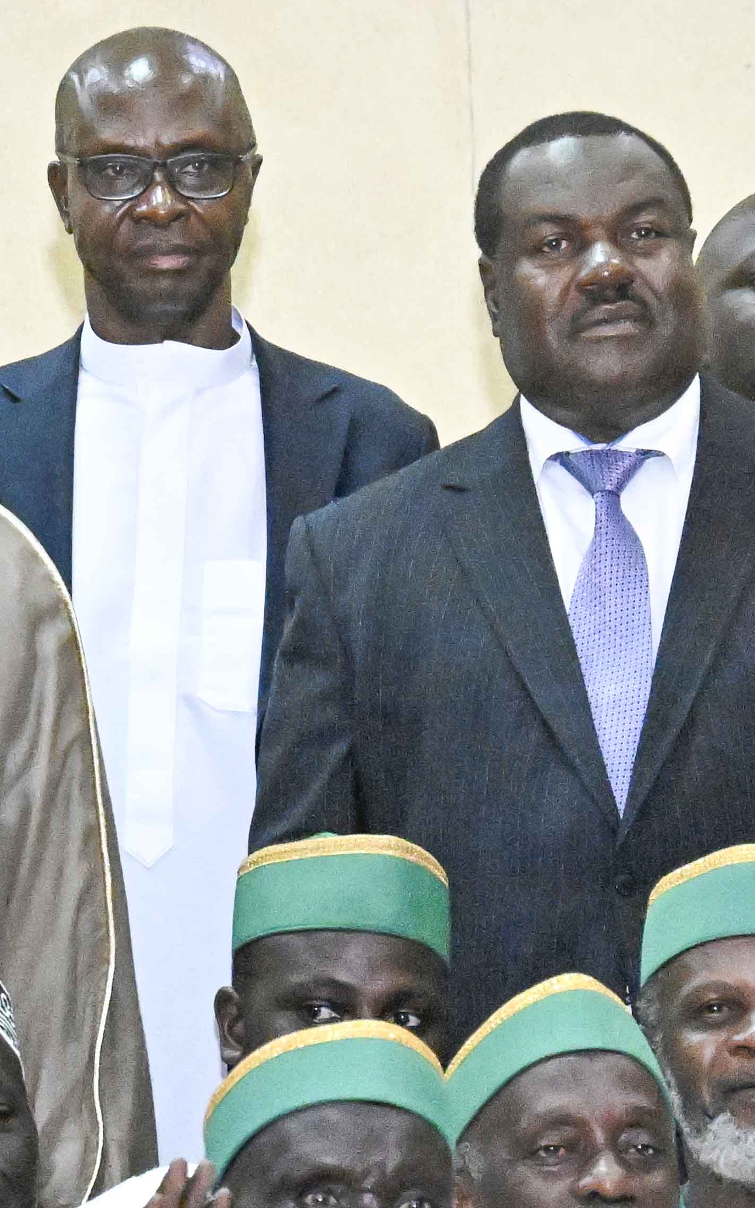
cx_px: -16
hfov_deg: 4.4
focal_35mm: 295
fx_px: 9713
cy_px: 1175
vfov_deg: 7.1
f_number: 6.3
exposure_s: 1/250
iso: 12800
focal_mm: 80
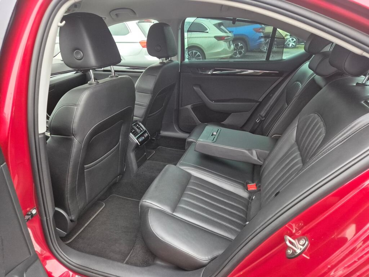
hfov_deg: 73.9
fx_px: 245
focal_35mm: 23
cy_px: 138
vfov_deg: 58.9
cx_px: 184
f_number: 1.8
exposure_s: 1/100
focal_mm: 5.4
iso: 1000
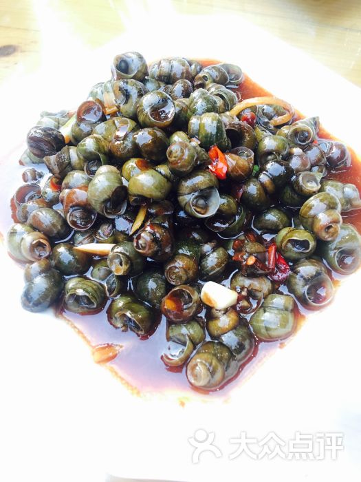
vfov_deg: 61.7
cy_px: 241
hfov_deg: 48.2
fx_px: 403
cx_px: 180
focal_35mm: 29
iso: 64
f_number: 2.2
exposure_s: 1/33
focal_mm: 4.15
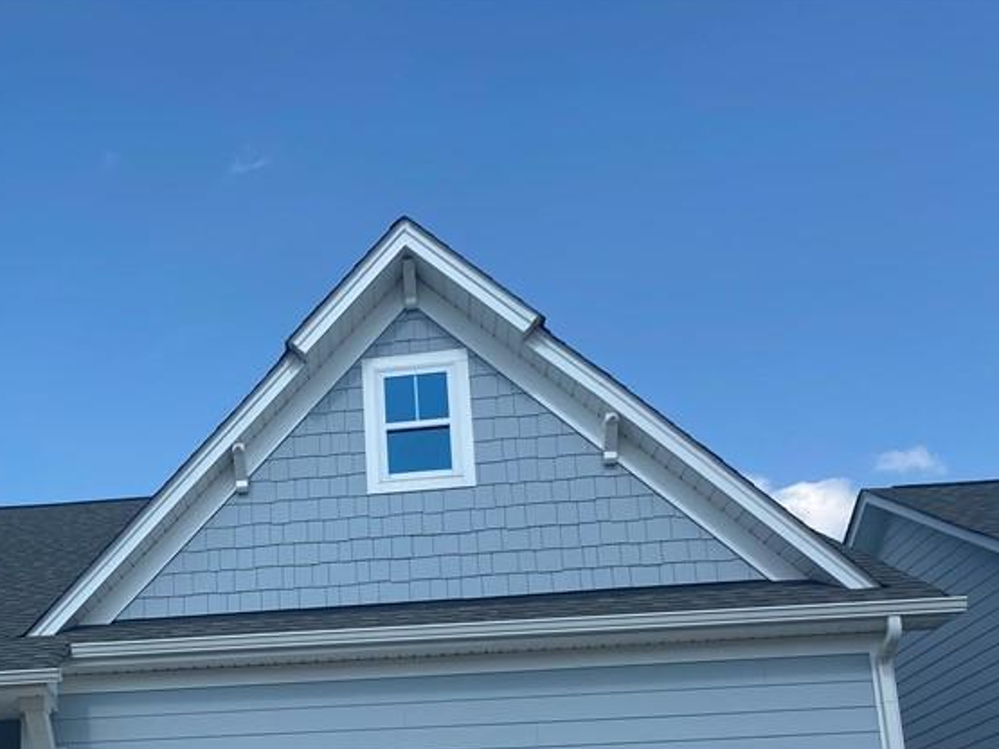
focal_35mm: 48
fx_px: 1385
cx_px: 149
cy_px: 682
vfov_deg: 29.0
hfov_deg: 37.7
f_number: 1.8
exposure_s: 1/3311
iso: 32
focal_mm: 4.25
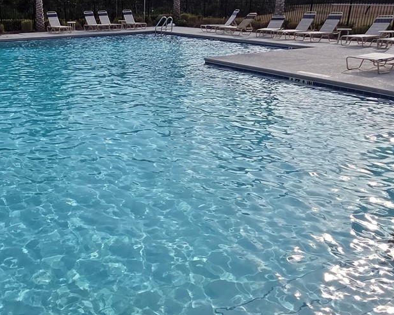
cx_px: 101
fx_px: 385
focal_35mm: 33
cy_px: 157
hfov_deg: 52.0
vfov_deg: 44.5
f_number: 2.2
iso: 50
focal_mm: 2.2
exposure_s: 1/3211
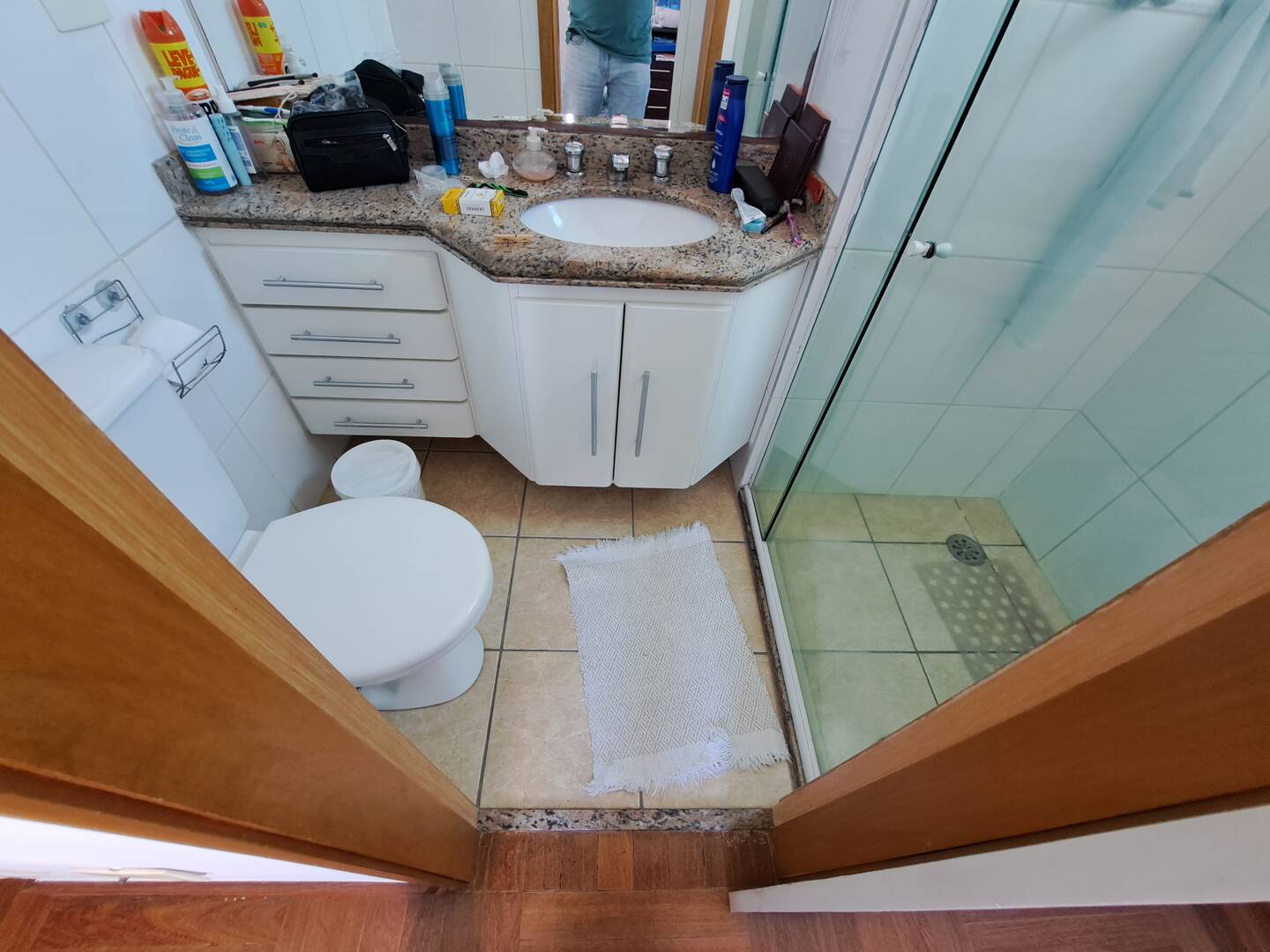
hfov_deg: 106.2
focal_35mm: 13
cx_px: 635
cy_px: 476
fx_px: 477
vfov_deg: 89.9
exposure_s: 1/33
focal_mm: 1.74
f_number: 2.2
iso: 160
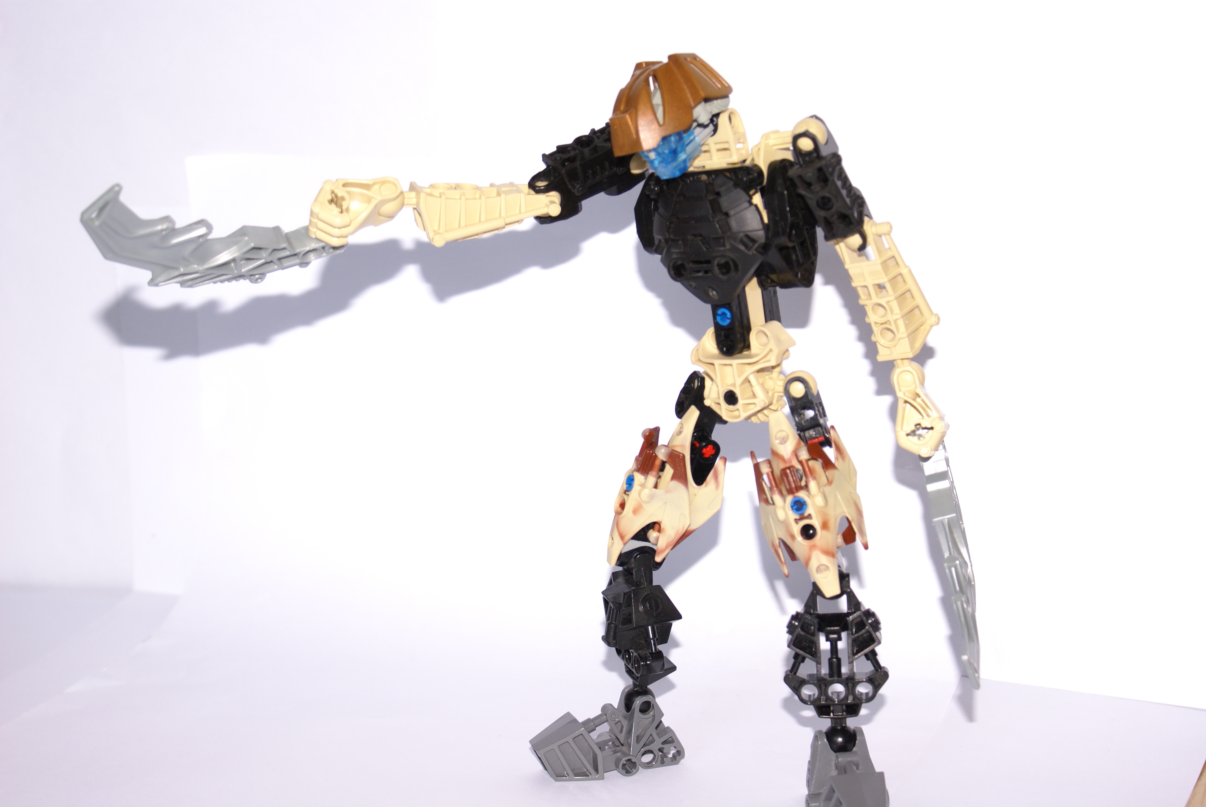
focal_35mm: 75
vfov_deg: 18.2
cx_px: 603
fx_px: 2516
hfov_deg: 27.0
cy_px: 404
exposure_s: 1/125
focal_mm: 50
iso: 400
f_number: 5.6
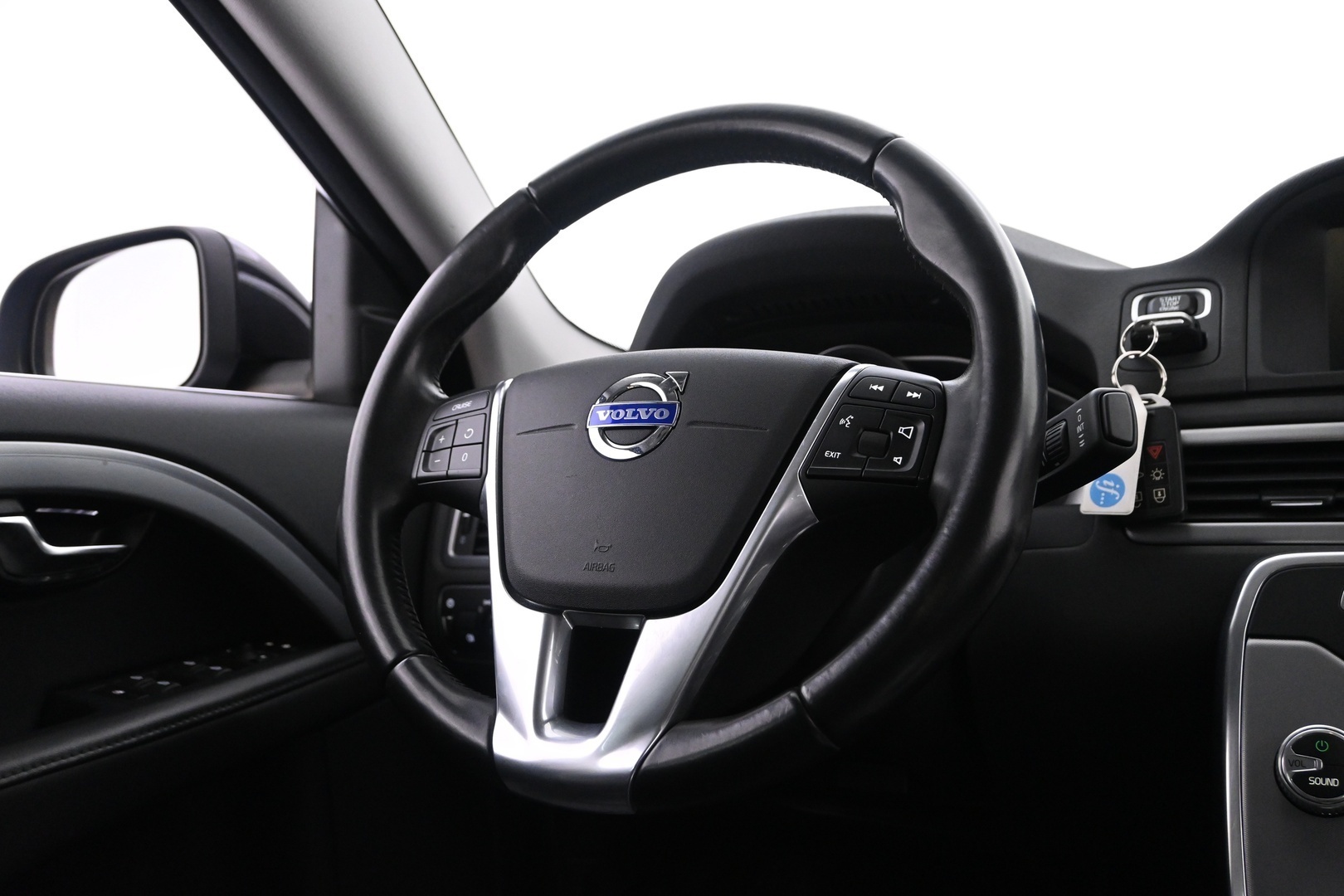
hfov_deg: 57.2
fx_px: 1232
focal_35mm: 33
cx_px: 672
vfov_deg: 40.0
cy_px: 448
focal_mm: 22
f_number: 4
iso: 2500
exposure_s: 1/30
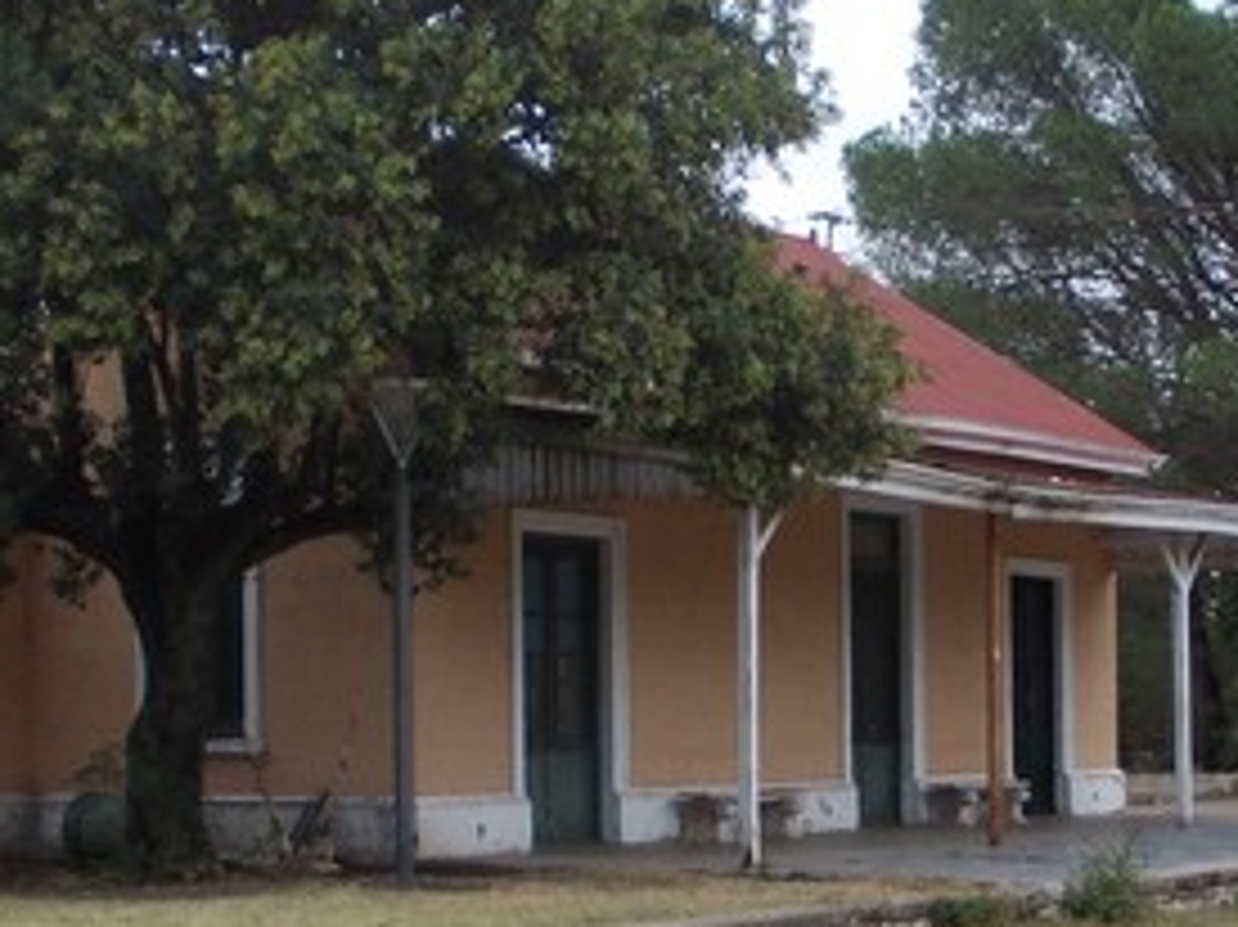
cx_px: 770
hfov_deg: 25.0
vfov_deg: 18.7
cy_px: 720
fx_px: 2788
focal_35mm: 78
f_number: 2.7
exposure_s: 1/500
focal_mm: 4
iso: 80
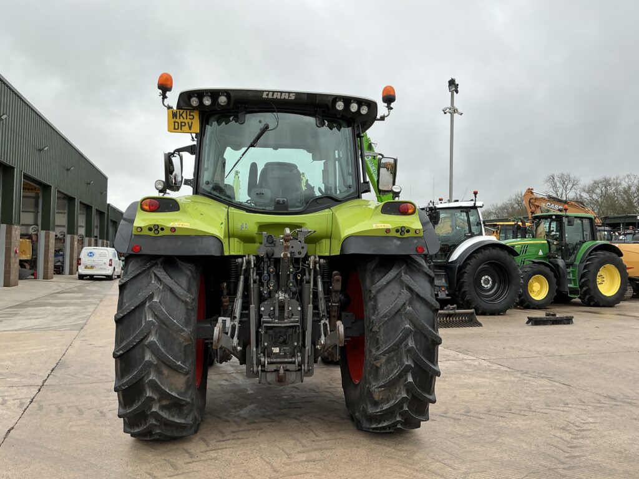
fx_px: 517
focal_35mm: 28
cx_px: 320
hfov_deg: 63.4
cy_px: 240
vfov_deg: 49.7
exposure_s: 1/159
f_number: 1.8
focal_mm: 3
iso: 20
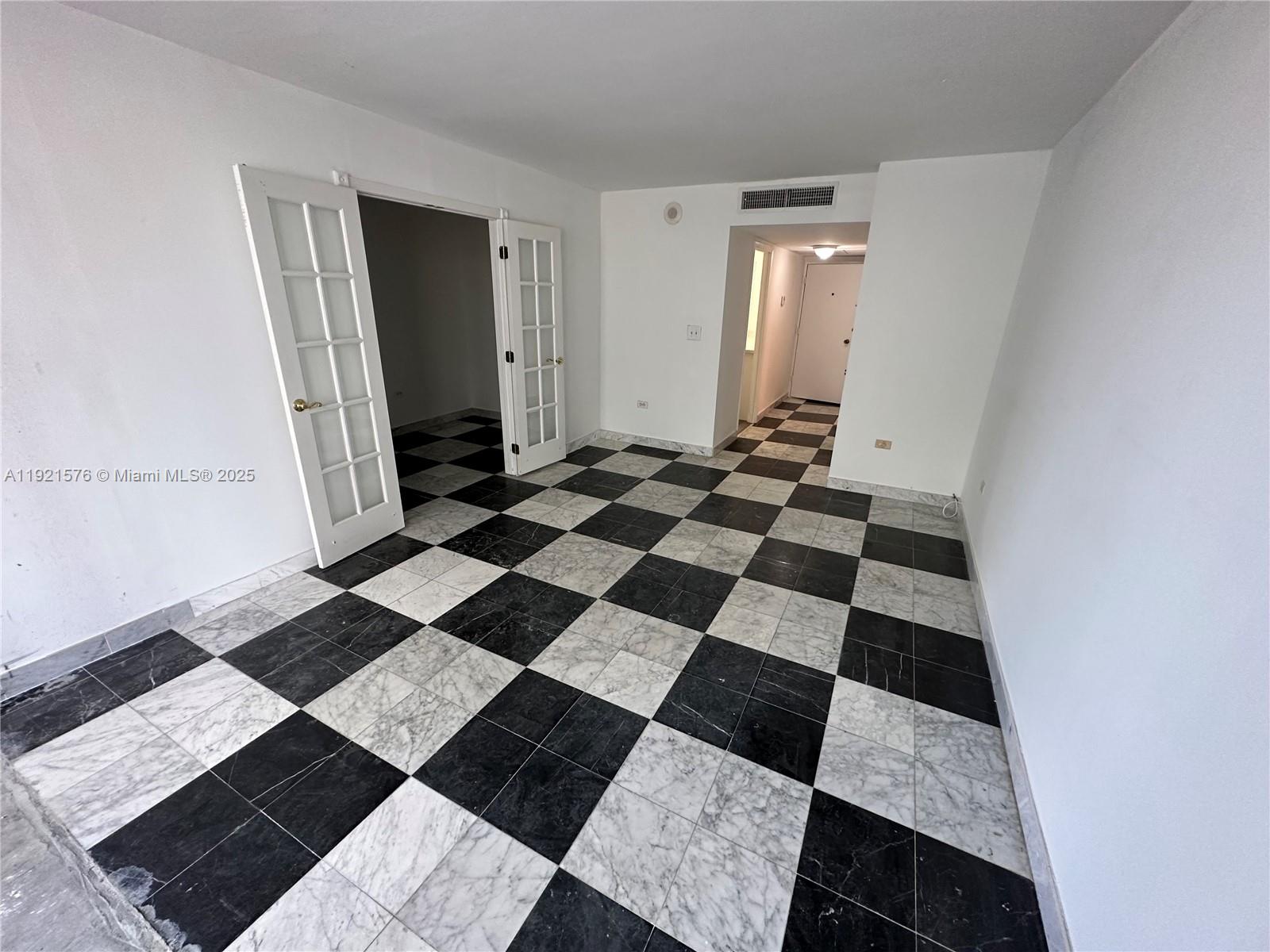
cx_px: 635
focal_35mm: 14
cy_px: 476
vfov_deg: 85.7
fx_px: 514
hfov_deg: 102.1
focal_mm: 2.22
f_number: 2.2
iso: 250
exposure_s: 1/120
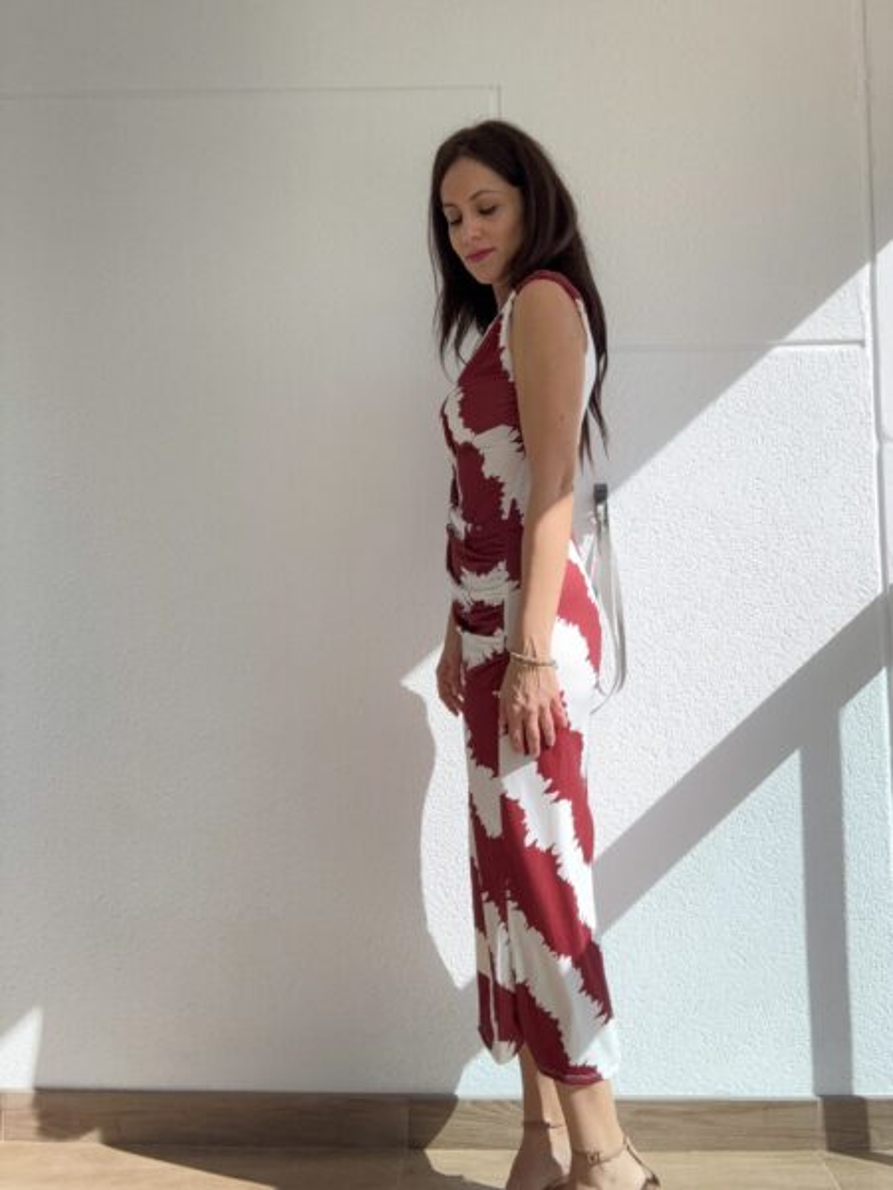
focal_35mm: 23
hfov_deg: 58.9
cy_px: 595
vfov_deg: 73.9
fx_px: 791
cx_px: 446
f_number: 1.9
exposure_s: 1/1125
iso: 25
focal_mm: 2.69
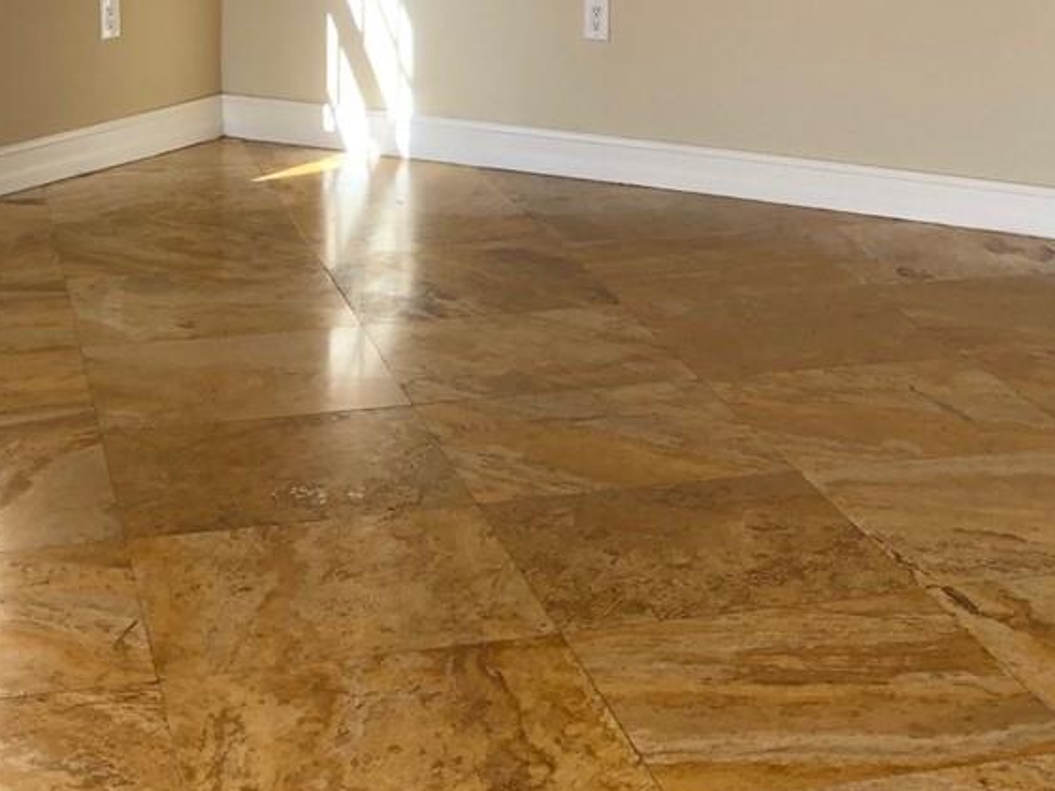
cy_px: -77
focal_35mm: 80
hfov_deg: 24.2
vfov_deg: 17.8
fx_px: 2438
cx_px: 742
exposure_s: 1/120
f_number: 1.8
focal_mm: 3.99
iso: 32
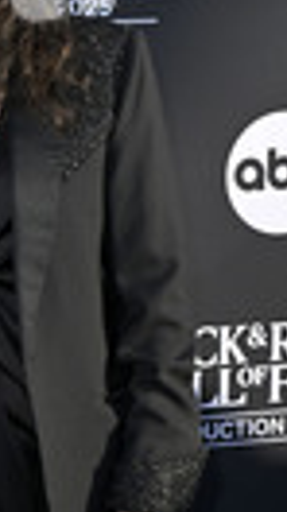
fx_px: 1682
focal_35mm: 124
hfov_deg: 9.5
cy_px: 512
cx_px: -159
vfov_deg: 16.9
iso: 250
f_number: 9
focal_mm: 39
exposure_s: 1/320
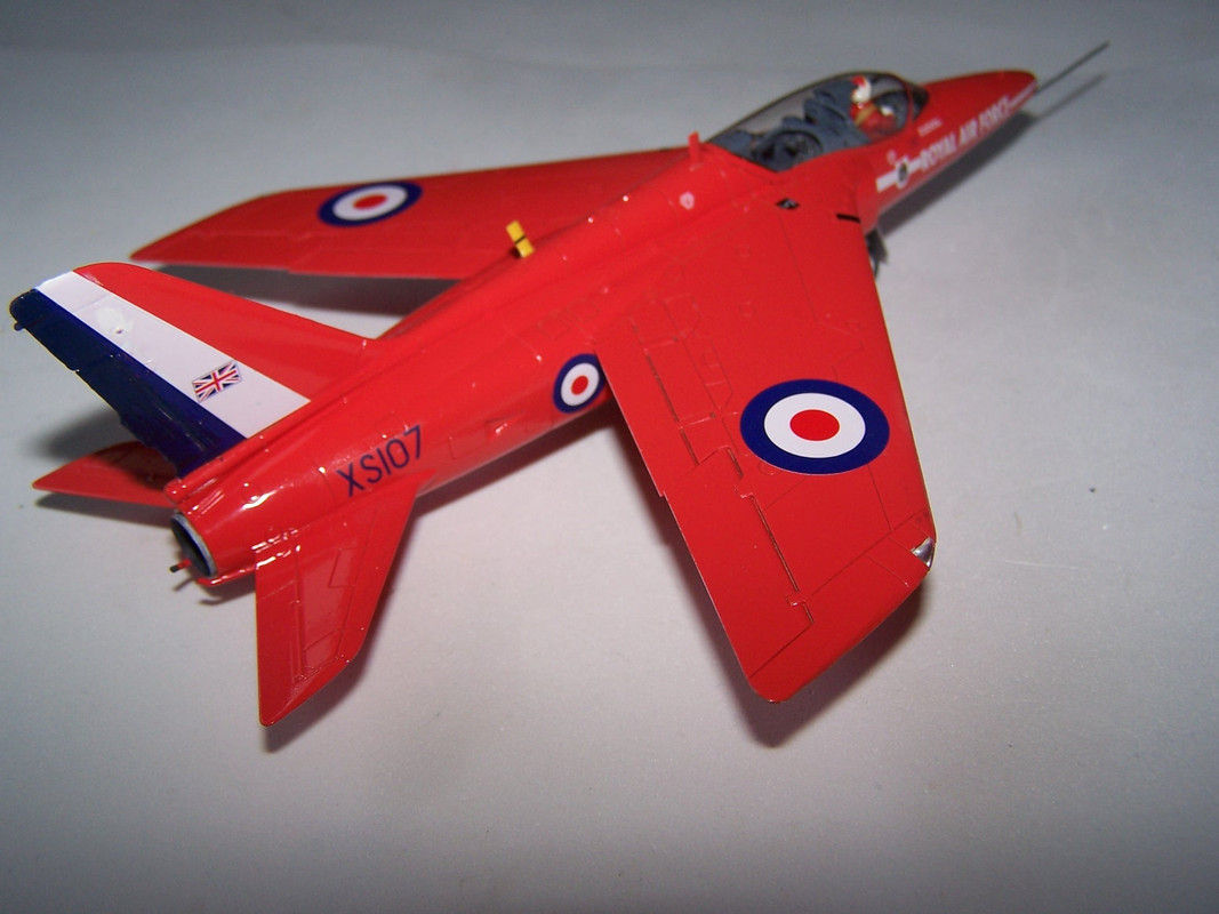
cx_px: 610
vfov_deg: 37.7
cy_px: 457
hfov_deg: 49.0
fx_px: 1338
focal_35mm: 38
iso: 80
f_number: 2.8
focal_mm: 6.3
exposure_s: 1/60
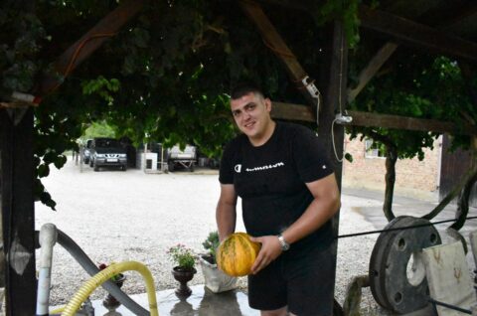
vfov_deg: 47.7
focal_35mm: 27
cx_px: 238
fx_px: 357
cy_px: 158
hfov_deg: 67.5
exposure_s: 1/320
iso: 16000
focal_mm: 18
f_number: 5.6
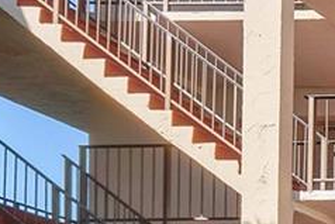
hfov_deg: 10.3
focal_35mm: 94
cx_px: 1104
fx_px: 875
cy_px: 287
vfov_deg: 14.0
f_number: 6.3
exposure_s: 1/400
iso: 100
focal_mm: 14
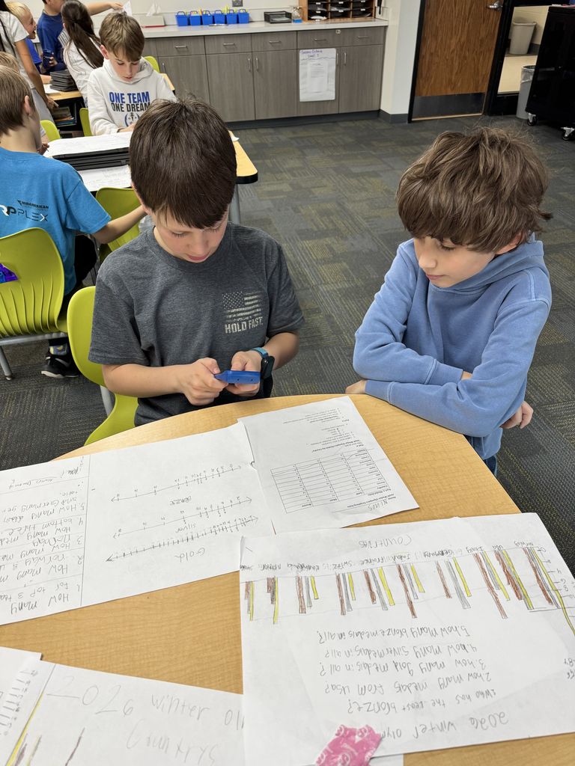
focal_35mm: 24
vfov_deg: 71.6
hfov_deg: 56.8
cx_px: 288
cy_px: 383
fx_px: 532
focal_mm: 6.76
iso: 125
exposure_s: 1/120
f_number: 1.78
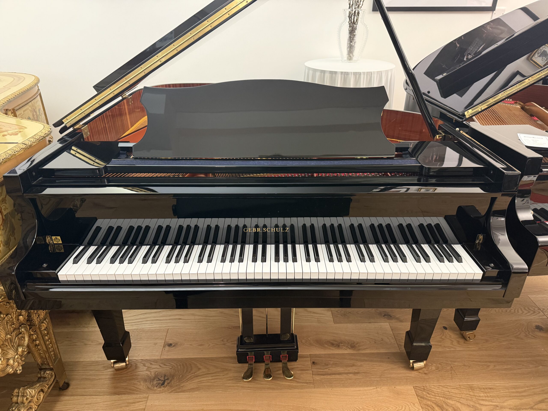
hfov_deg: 71.6
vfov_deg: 56.8
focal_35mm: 24
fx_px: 380
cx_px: 274
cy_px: 206
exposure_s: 1/50
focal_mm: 6.76
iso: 250
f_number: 1.78
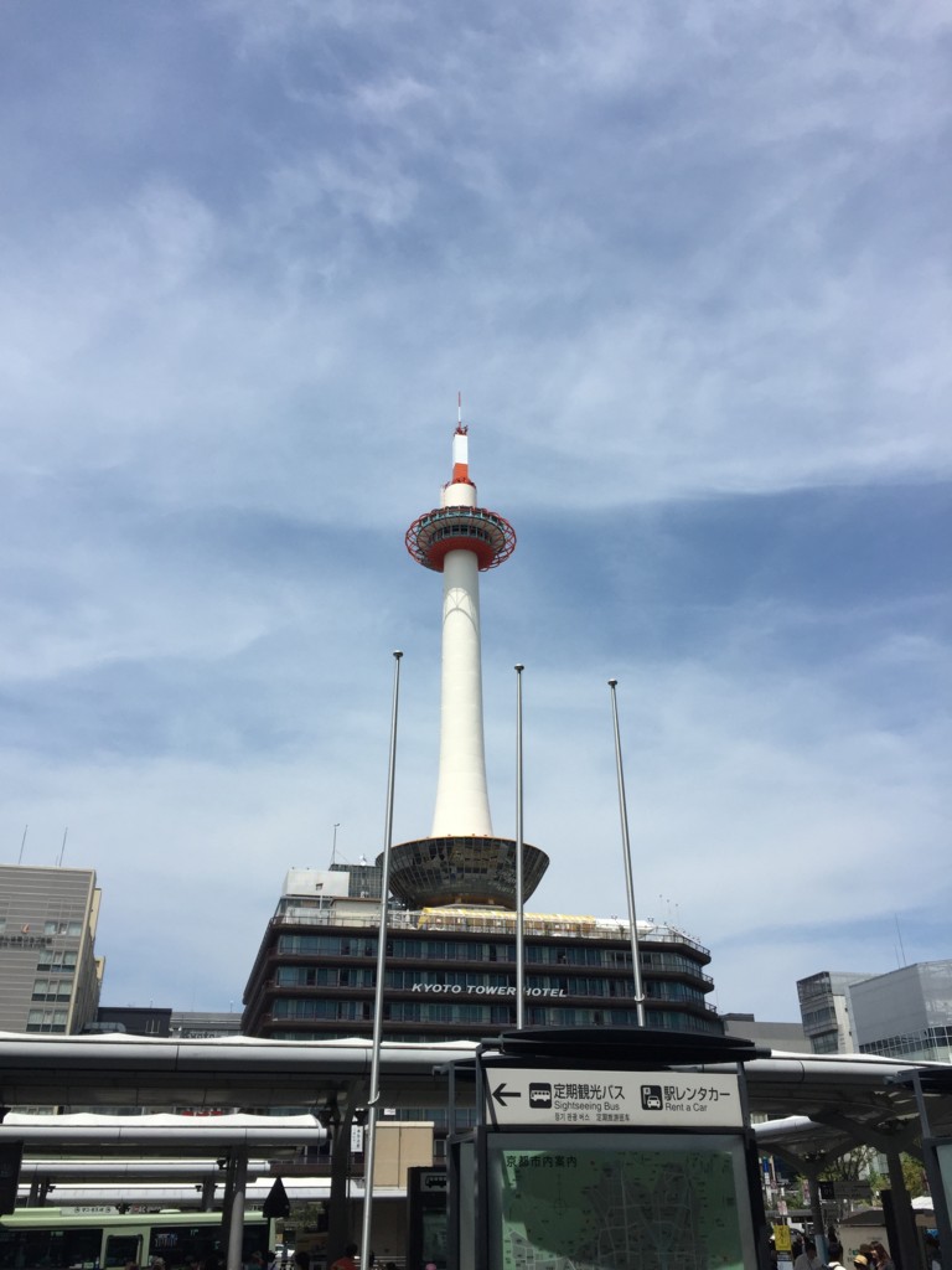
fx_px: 1063
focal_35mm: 29
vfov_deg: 61.7
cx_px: 476
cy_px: 635
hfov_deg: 48.2
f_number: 2.2
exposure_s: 1/3968
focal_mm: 4.15
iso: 32
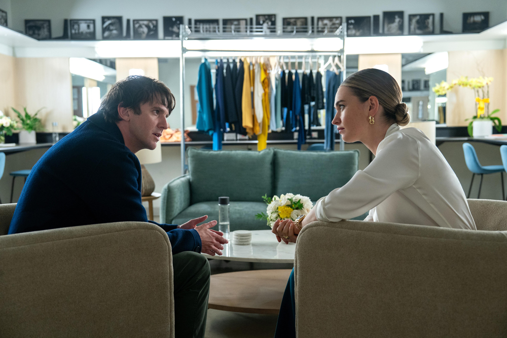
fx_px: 577
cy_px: 169
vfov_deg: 32.6
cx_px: 254
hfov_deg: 47.4
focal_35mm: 41
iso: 1600
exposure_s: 1/200
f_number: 3.2
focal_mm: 41
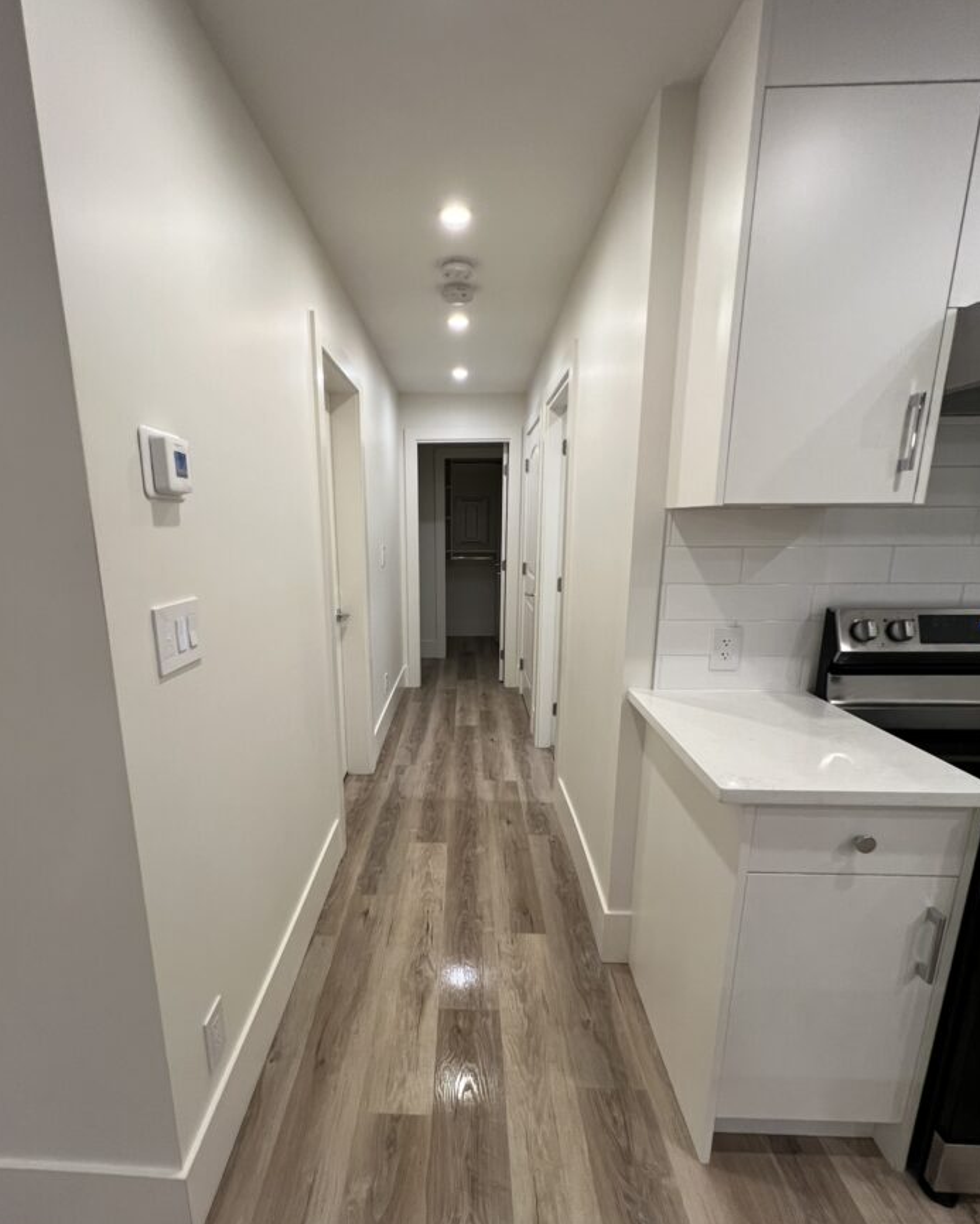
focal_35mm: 15
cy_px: 650
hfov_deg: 83.8
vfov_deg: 96.7
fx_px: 544
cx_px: 444
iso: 200
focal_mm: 1.57
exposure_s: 1/120
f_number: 1.8
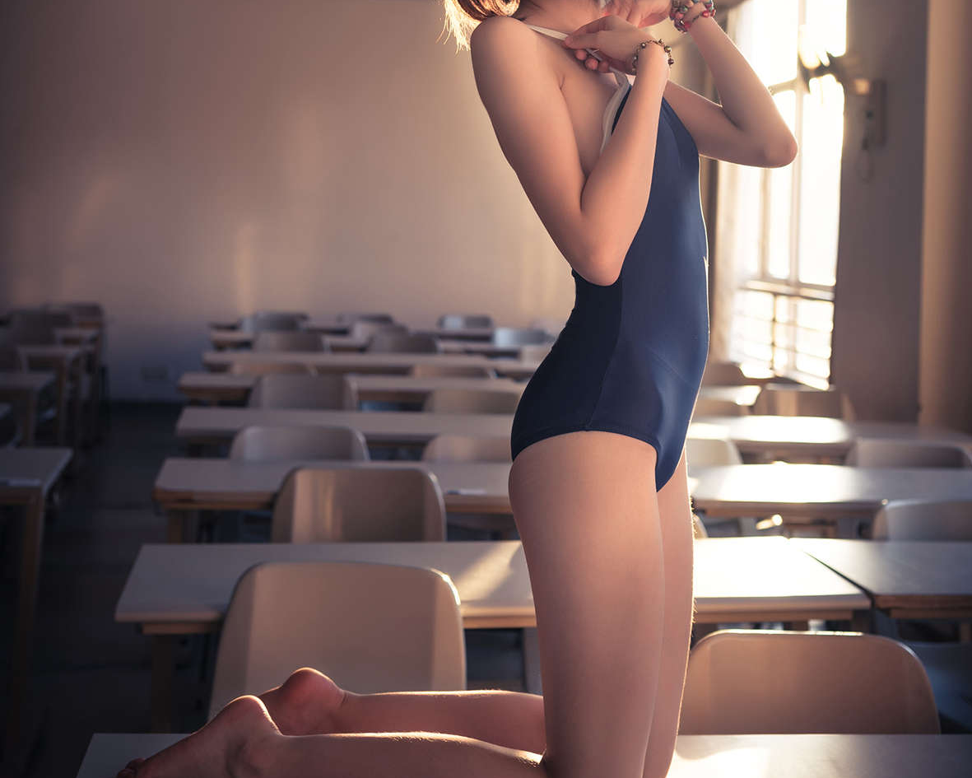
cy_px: 158
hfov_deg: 37.3
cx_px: 487
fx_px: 1438
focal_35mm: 50
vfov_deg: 29.6
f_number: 3.2
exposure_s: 1/200
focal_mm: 35
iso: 200
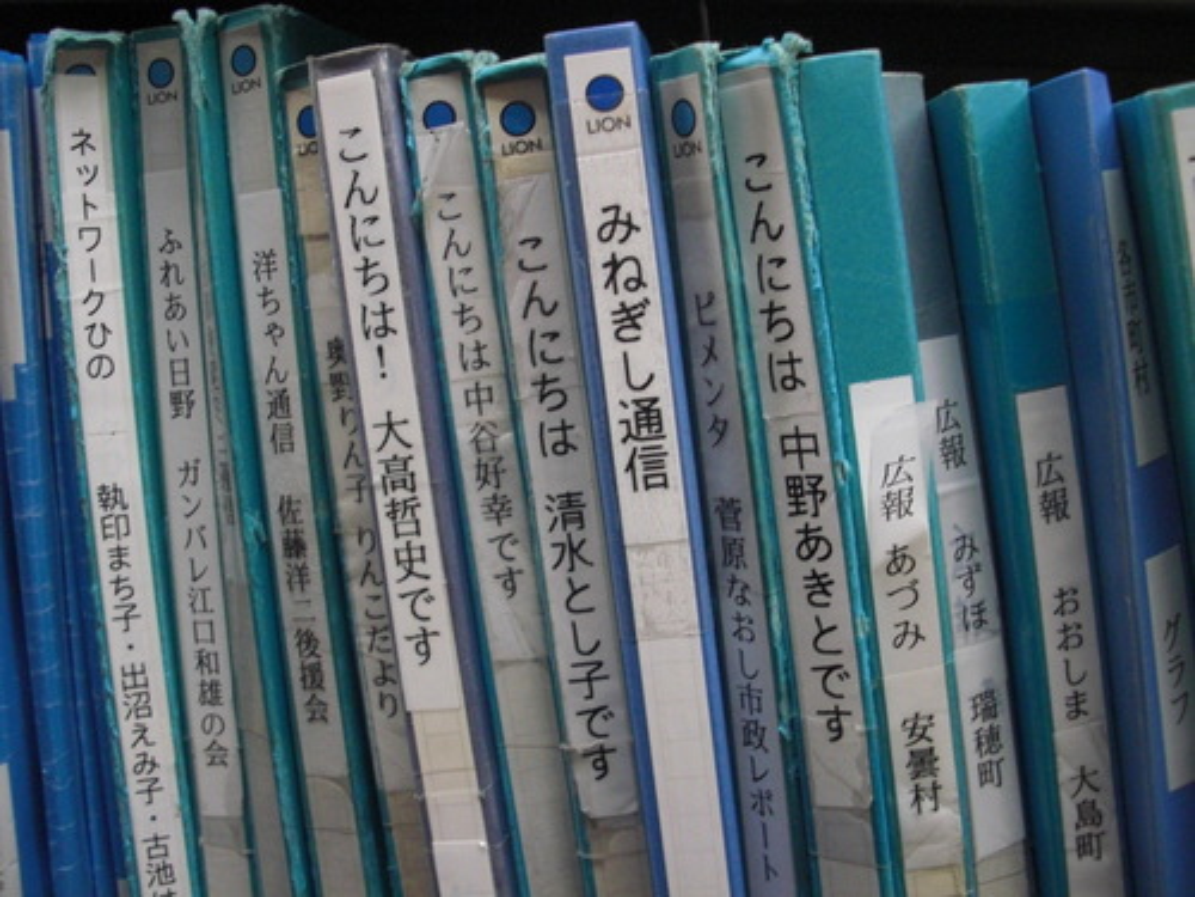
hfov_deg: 51.4
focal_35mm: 36
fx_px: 1243
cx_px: 598
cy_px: 448
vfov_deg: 39.7
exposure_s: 1/60
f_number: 2.8
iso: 400
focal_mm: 6.3
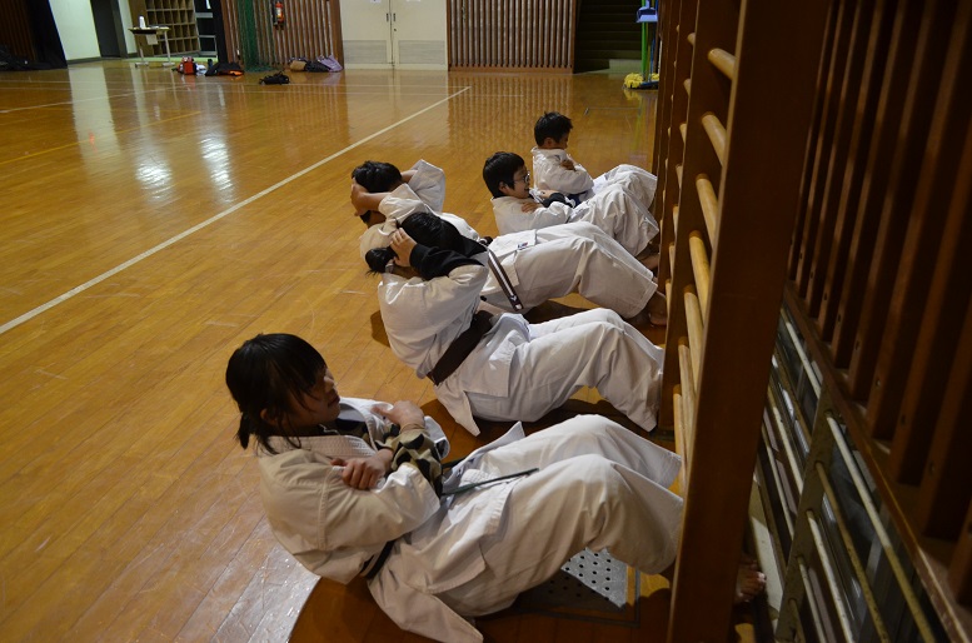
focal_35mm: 27
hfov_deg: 67.5
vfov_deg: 47.7
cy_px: 322
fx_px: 727
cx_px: 486
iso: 1600
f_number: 3.5
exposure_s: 1/30
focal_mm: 18
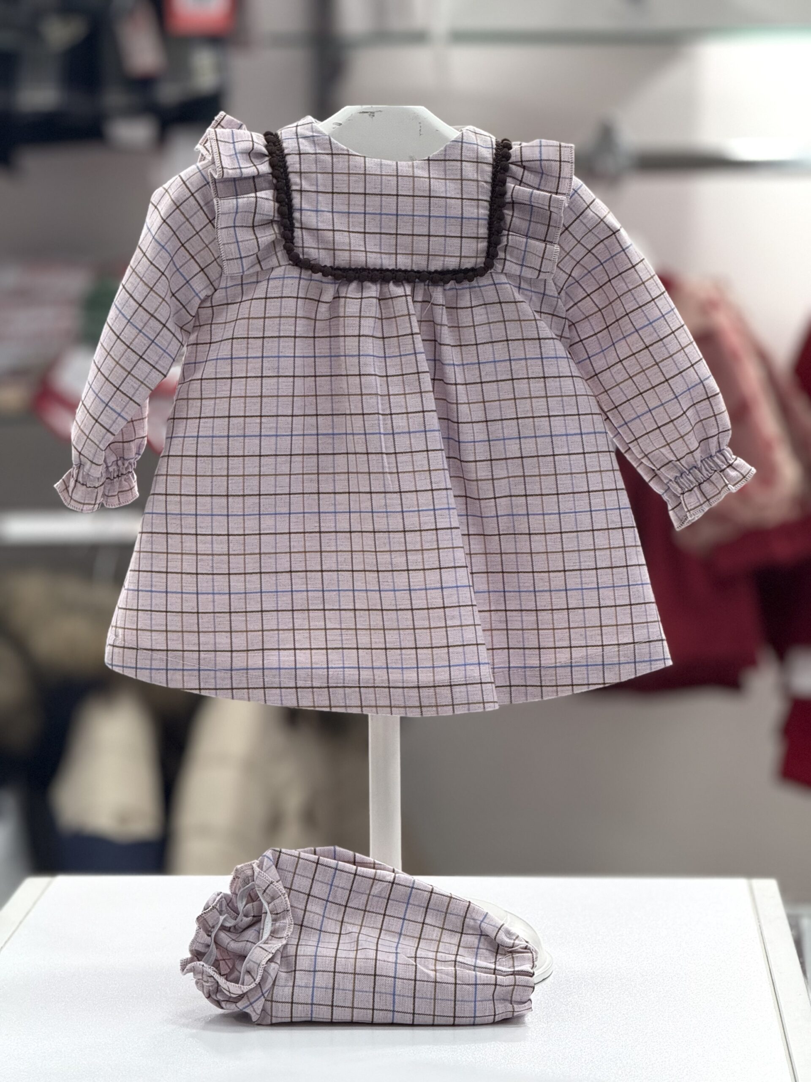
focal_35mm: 120
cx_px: 406
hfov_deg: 12.3
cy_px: 541
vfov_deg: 16.4
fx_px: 3749
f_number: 2.8
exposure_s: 1/100
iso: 200
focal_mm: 15.66
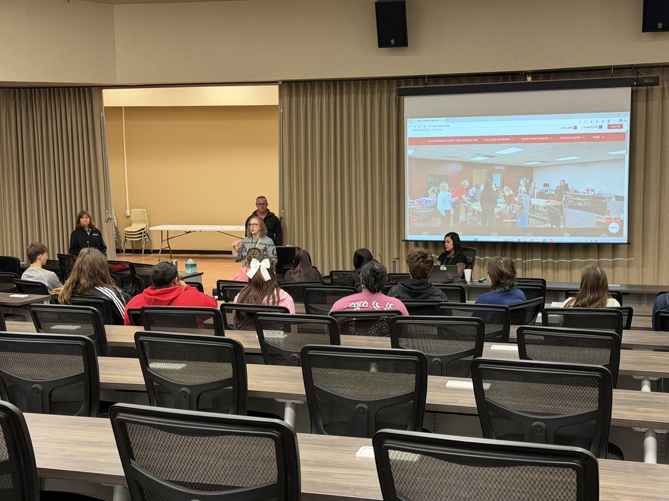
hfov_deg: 39.7
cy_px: 250
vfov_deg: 30.3
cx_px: 334
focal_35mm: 48
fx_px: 928
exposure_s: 1/60
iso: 160
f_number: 1.78
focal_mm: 6.76
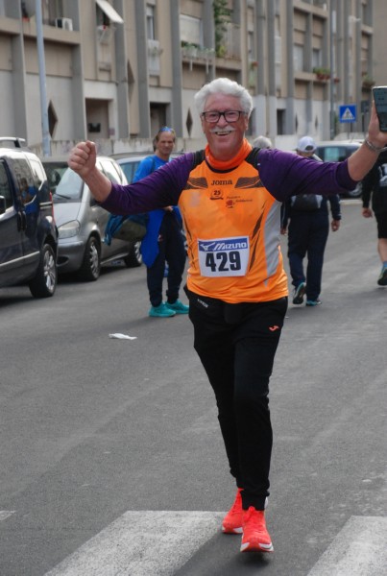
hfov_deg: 12.2
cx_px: 194
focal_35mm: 112
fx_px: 1805
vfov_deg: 18.1
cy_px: 288
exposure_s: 1/640
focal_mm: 75
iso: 1000
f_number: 5.6
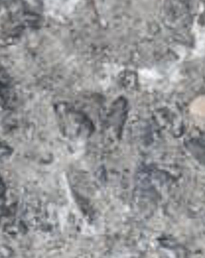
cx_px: 219
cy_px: -458
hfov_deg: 6.2
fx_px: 1877
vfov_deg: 7.2
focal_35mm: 246
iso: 125
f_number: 8
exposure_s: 1/60
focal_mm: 25
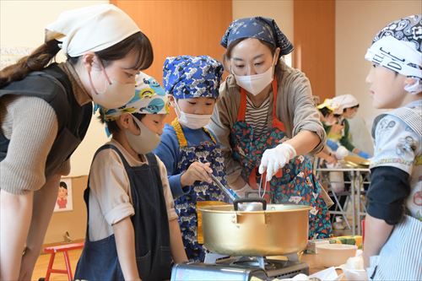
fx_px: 844
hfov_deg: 28.1
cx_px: 211
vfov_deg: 18.9
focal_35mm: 72
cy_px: 140
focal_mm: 48
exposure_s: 1/160
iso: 3200
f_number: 6.3
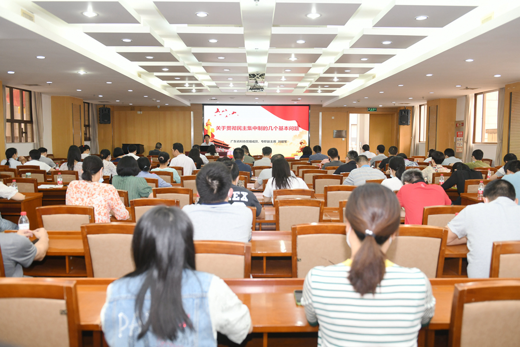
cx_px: 260
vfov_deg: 44.9
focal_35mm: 29
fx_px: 419
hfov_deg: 63.7
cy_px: 174
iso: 1000
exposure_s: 1/125
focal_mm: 29
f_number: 3.5
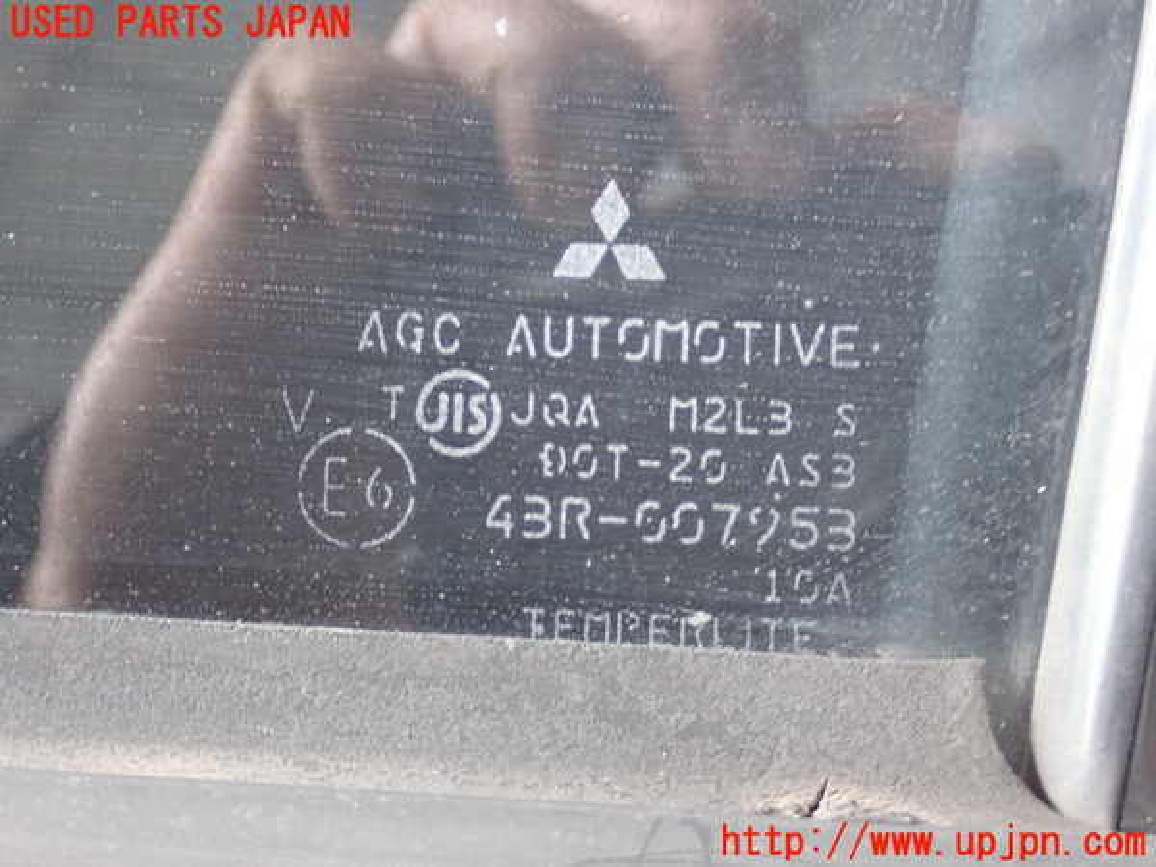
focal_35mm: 62
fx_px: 2070
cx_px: 578
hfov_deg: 31.2
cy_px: 434
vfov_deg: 23.7
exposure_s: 1/30
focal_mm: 11.09
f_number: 3.6
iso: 800
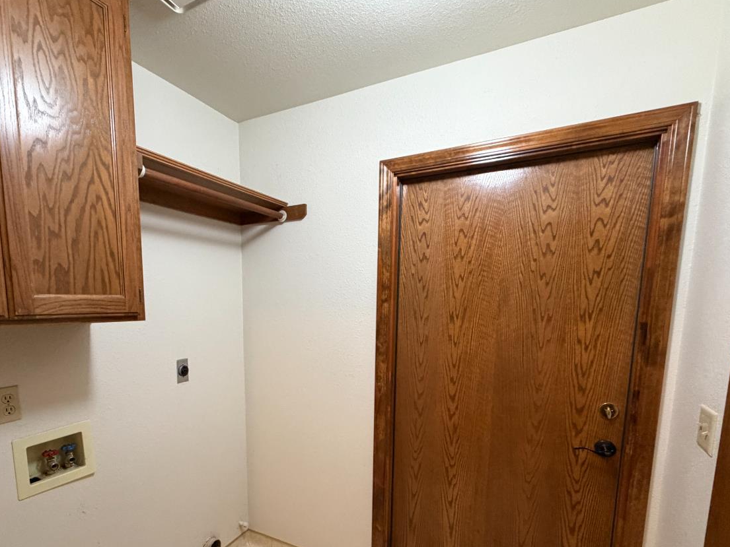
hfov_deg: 84.1
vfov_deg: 67.3
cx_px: 311
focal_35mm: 19
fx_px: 401
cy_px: 353
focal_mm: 2.22
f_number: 2.2
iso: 400
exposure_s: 1/60
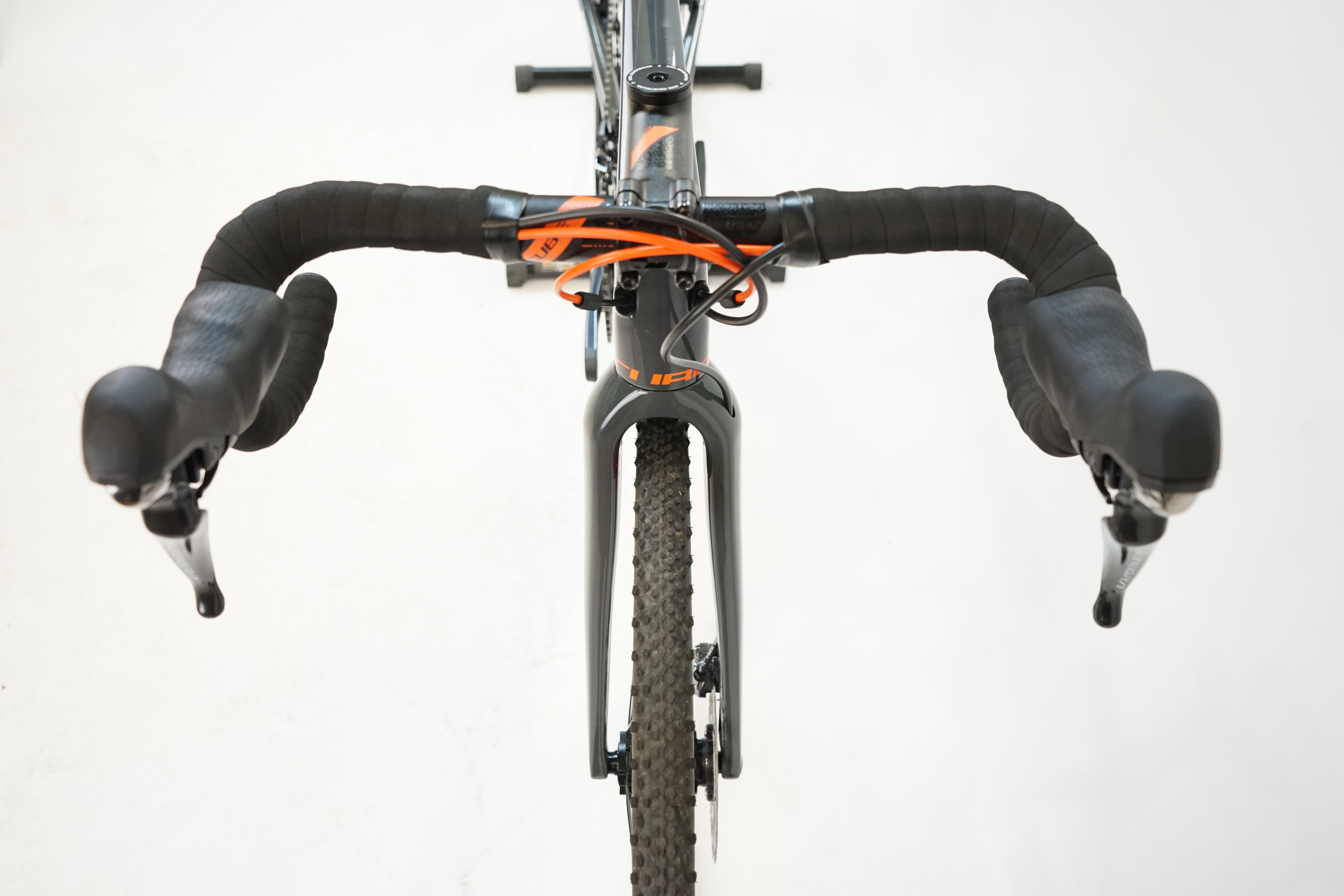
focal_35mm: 29
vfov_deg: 45.0
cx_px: 672
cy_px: 448
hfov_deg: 63.7
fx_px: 1083
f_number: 5.6
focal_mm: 29
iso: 2000
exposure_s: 1/200
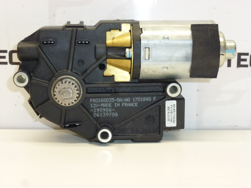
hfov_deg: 33.8
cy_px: 94
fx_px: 413
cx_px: 126
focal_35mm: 57
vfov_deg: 25.7
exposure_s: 1/100
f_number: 4.4
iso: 400
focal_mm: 10.1
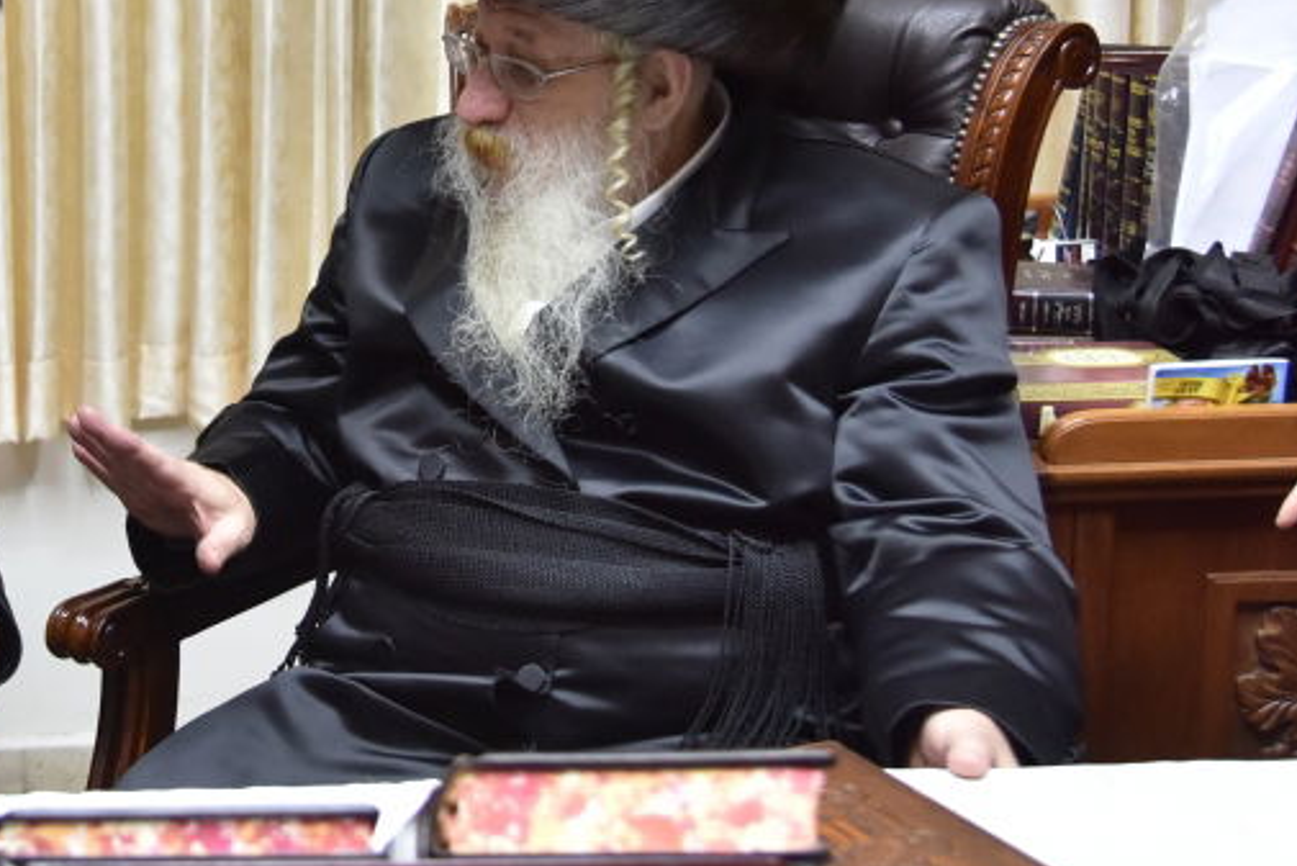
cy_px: 212
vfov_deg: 17.6
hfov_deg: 25.6
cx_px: 170
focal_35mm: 77
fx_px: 2775
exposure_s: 1/160
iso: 1600
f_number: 4
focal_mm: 38
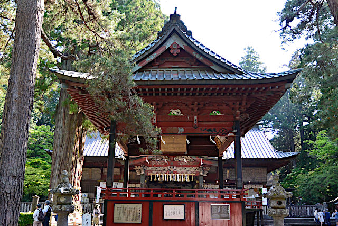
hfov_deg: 55.8
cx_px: 169
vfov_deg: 38.9
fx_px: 319
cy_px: 113
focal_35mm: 34
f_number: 4.5
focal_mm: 12.8
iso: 160
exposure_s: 1/100
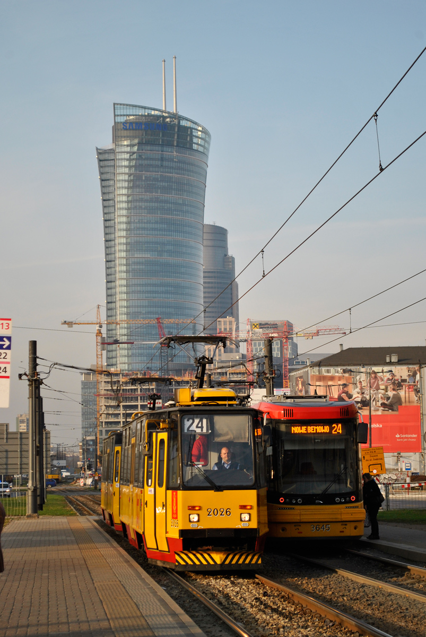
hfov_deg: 16.6
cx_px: 213
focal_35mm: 82
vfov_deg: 24.6
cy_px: 318
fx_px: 1460
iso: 180
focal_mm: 55
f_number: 5.6
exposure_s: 1/400
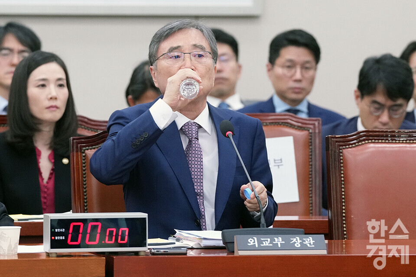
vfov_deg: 6.9
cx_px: 208
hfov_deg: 10.3
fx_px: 2311
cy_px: 138
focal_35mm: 200
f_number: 4.5
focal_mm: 200
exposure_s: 1/200
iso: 3200
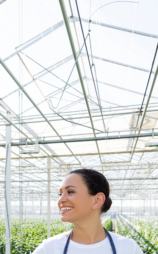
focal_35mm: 41
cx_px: 30
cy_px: 215
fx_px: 282
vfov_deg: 44.9
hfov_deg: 30.4
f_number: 4
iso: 80
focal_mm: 14
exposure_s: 1/500
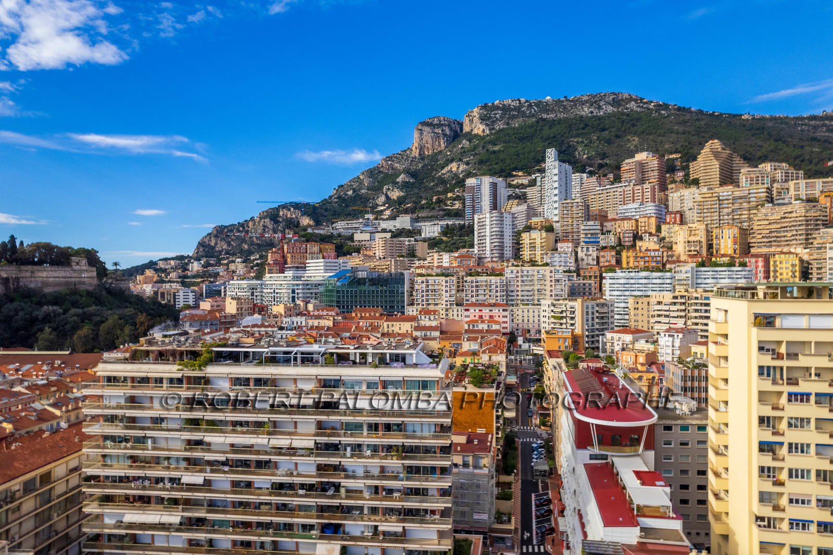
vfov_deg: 57.2
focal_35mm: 22
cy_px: 278
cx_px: 416
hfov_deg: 78.6
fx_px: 509
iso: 200
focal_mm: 8.4
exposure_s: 1/100
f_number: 2.8
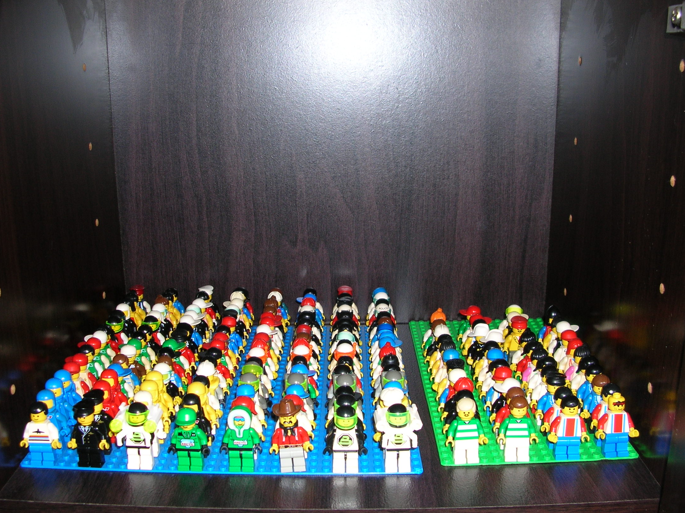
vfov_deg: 38.6
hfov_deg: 50.2
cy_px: 255
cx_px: 334
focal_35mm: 37
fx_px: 732
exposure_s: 1/60.1
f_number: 2.8
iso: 50
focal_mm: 5.8
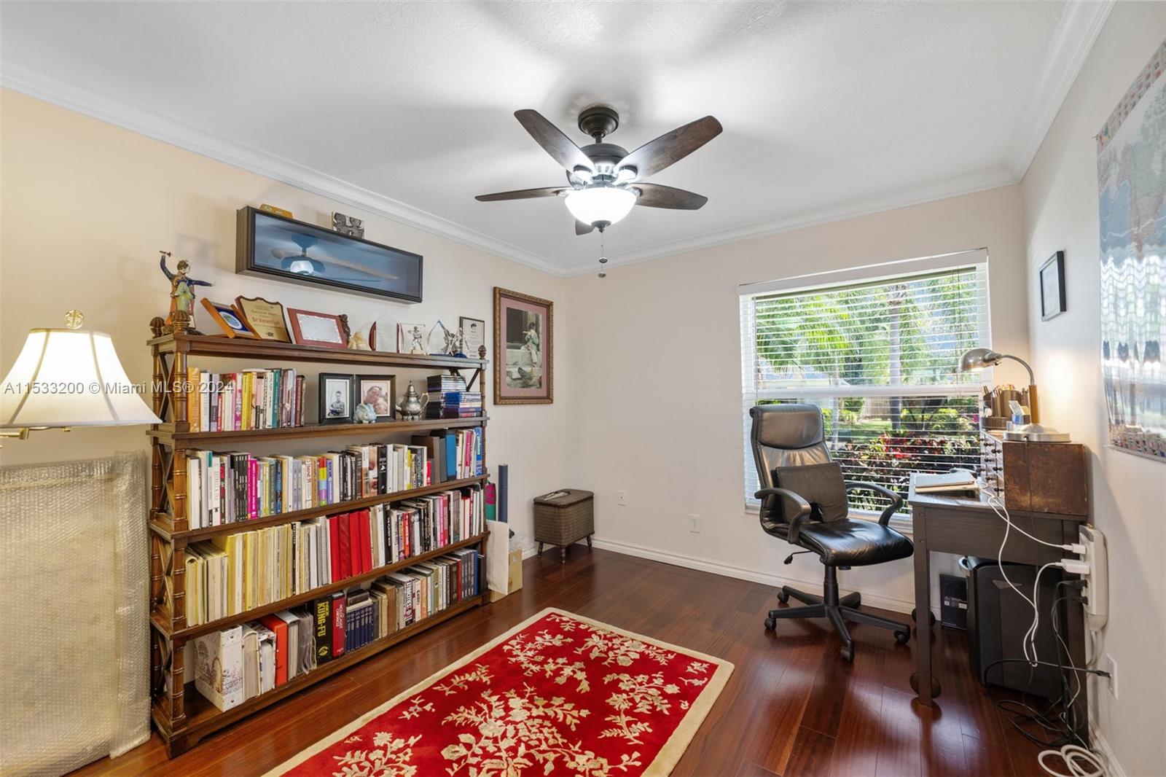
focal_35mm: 14
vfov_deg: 81.2
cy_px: 388
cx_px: 583
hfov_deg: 104.3
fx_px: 453
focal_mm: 14
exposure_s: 1/2
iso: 320
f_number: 7.1
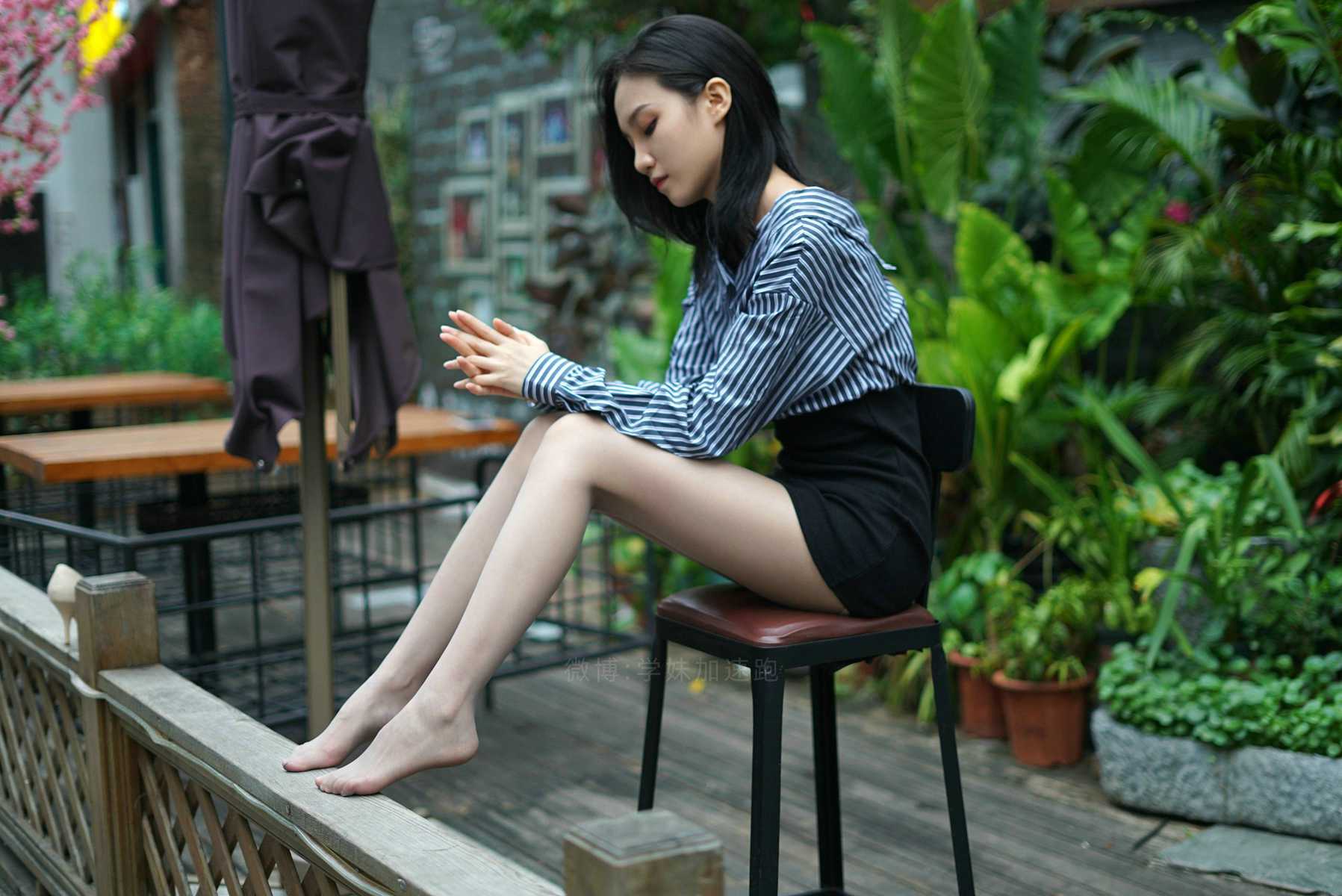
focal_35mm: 50
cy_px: 448
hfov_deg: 39.6
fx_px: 1865
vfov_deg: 27.0
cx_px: 671
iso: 200
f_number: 1.8
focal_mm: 50
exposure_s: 1/500
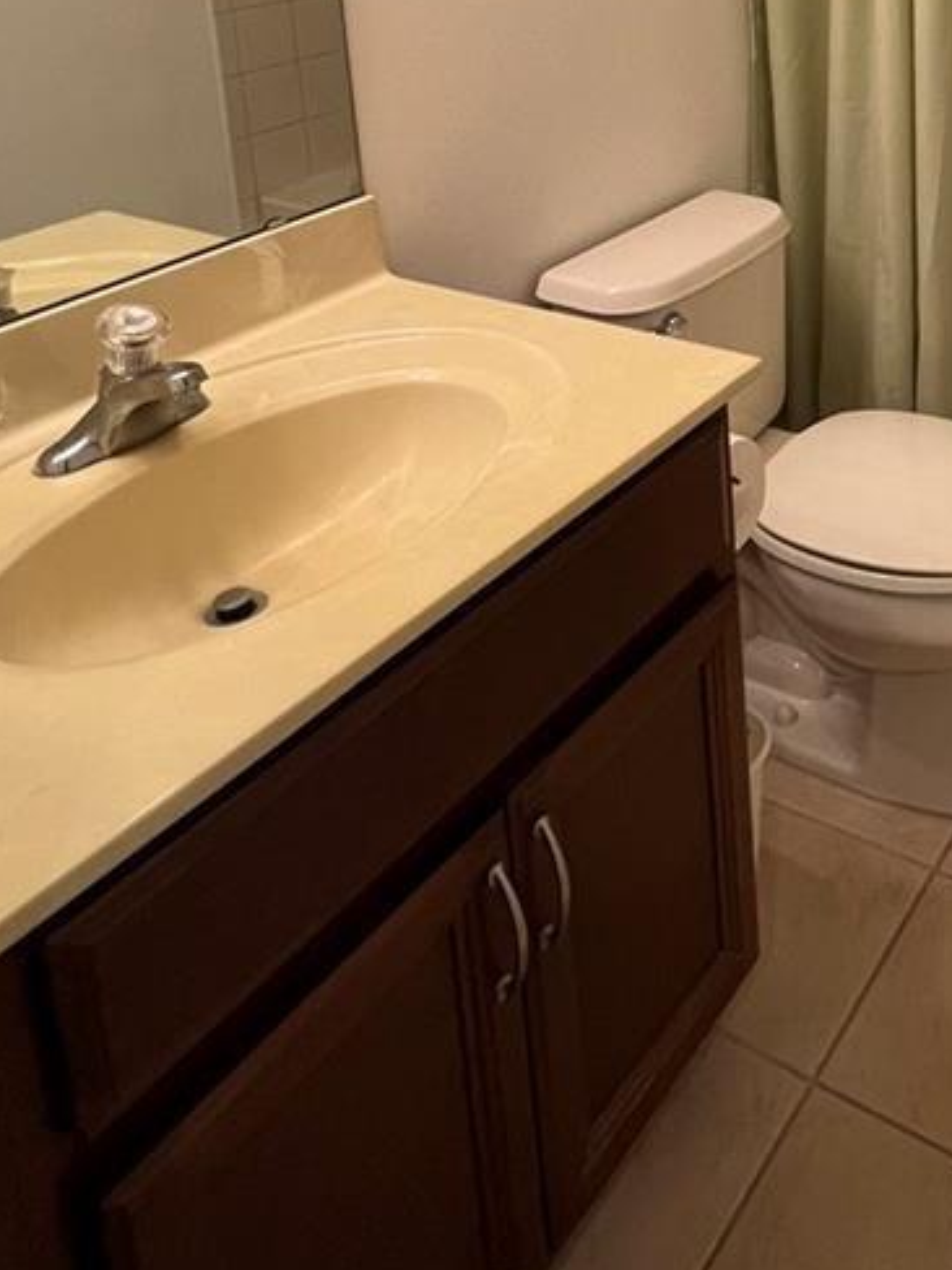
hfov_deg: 39.9
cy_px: 29
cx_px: 908
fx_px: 1173
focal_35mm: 32
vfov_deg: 48.0
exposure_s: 1/120
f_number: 1.8
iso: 200
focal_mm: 1.57
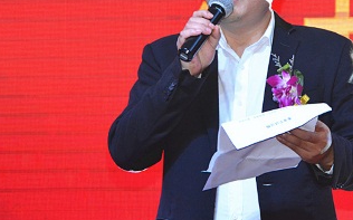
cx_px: 256
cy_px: 54
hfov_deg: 8.3
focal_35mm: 254
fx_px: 2440
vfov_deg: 5.2
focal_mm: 105
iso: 1250
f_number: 7.1
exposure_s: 1/250
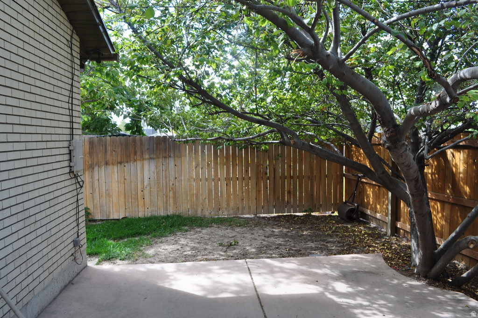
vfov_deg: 47.8
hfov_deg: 67.4
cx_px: 239
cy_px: 159
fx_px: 358
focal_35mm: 27
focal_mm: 18
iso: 400
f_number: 9
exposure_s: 1/100
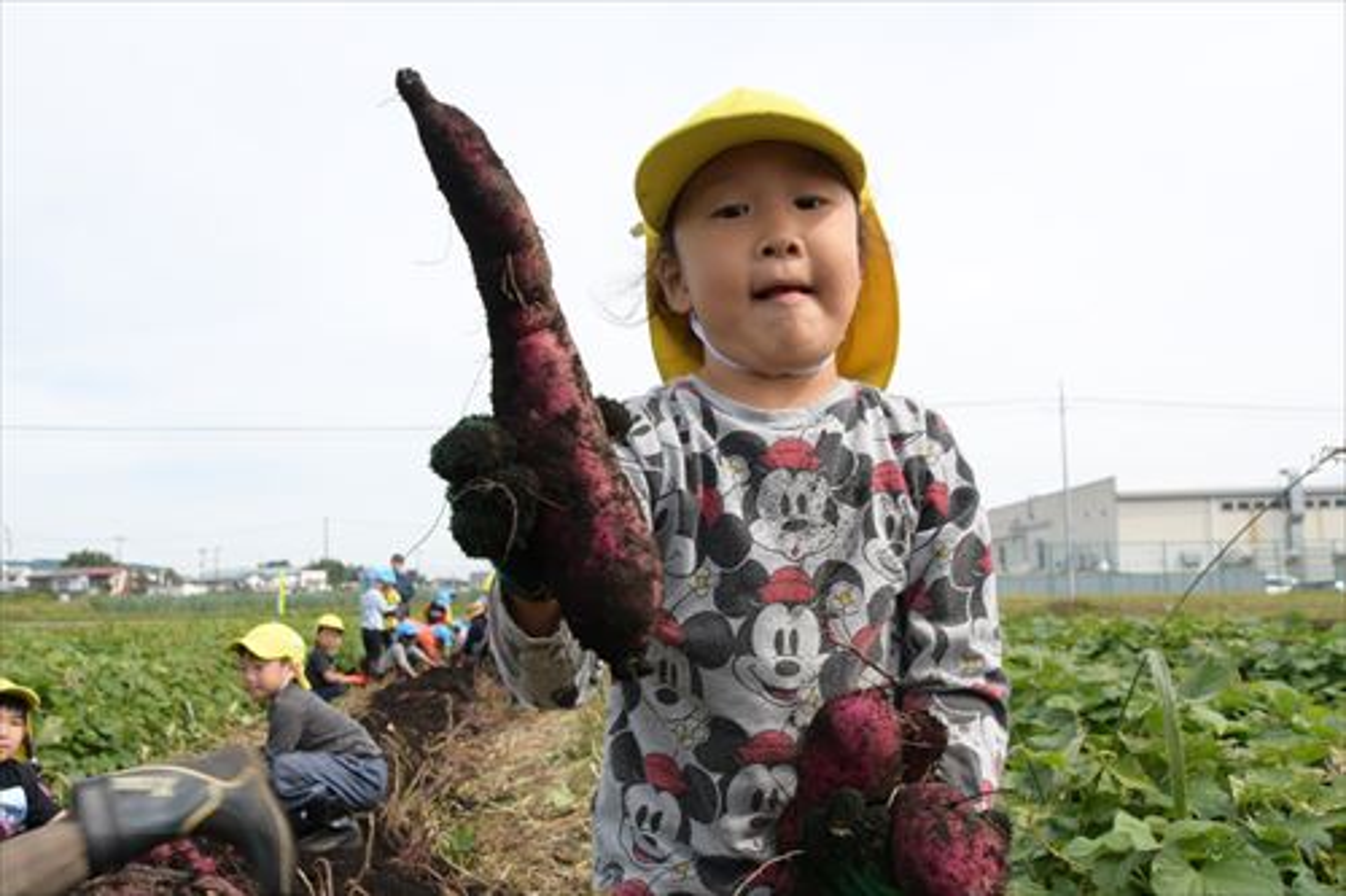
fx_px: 1233
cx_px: 673
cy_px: 448
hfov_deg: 57.2
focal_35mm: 33
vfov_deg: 39.9
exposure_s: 1/200
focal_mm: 22
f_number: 7.1
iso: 100
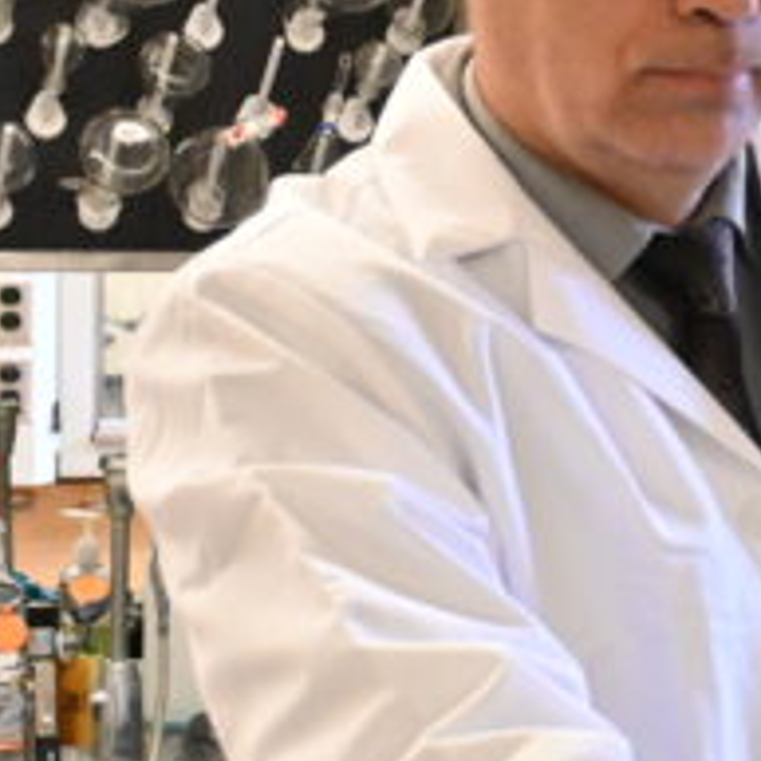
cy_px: 375
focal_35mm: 160
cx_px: 1120
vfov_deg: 10.9
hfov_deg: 10.6
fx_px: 3976
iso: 3200
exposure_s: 1/100
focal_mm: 31.5
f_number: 5
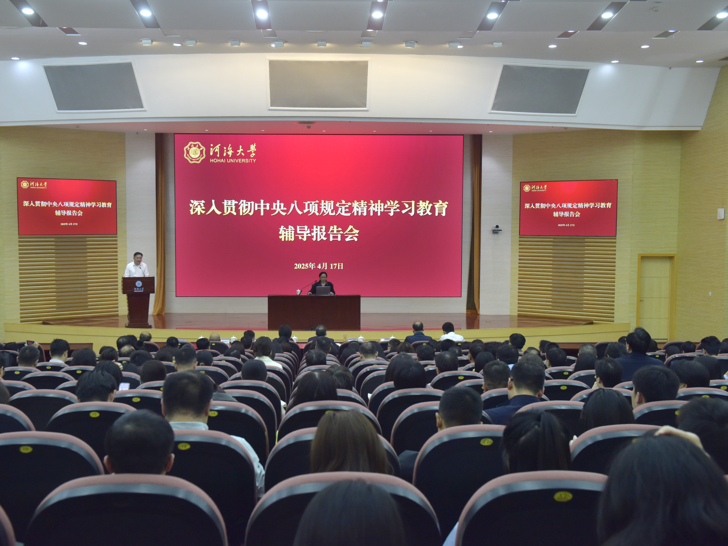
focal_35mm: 37
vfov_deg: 38.7
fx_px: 778
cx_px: 323
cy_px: 272
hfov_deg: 50.0
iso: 2000
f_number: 5.6
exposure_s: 1/160
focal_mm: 34
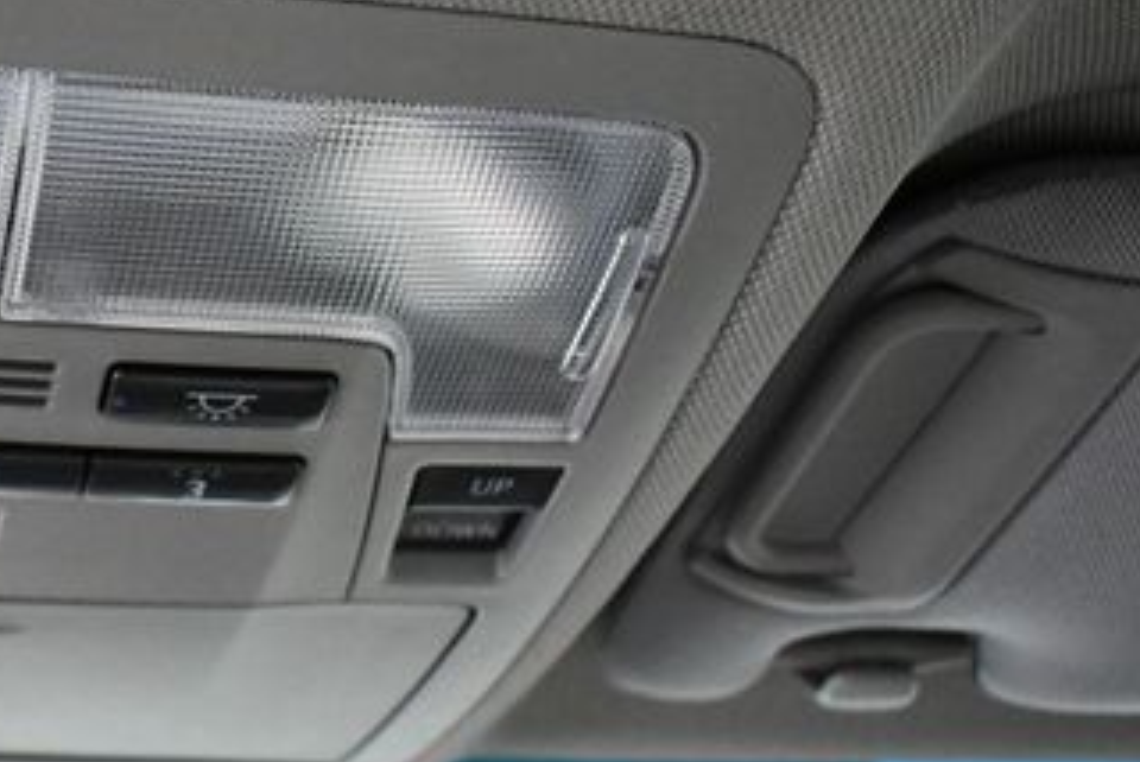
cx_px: 4
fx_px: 2282
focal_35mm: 72
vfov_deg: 18.9
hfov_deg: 26.6
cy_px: 228
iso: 3200
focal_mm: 18
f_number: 3.5
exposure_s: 1/60
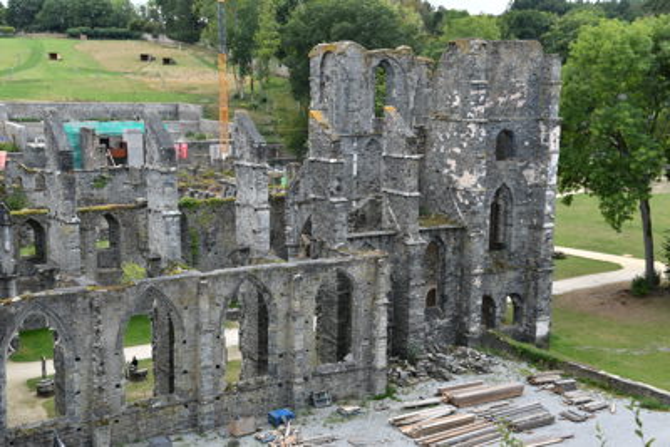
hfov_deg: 42.7
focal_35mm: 46
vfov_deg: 29.3
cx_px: 335
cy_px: 224
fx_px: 856
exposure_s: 1/80
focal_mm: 31
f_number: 6.3
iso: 100
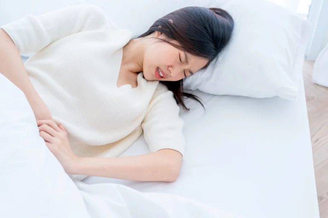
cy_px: 109
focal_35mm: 50
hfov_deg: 39.6
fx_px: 456
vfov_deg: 27.0
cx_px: 164
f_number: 3.2
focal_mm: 50
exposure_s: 1/640
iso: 500
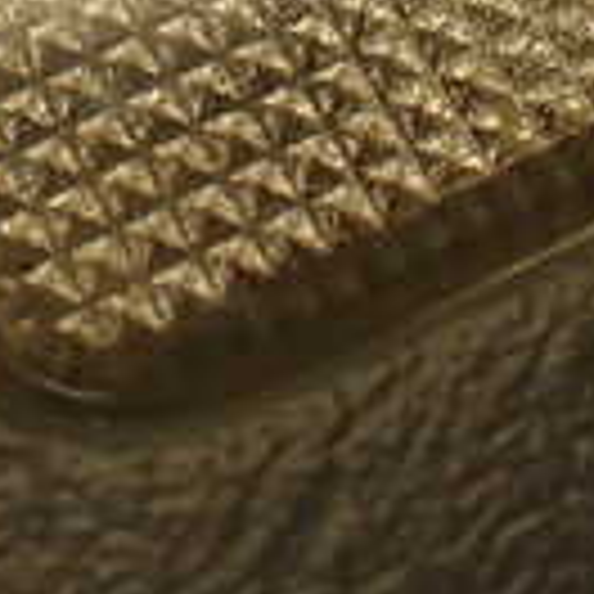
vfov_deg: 13.2
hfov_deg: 13.3
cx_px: -9
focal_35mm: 129
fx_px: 2504
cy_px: -72
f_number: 2.4
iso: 125
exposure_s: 1/60
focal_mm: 5.79
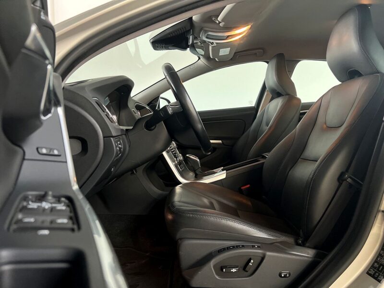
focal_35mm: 26
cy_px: 144
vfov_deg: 53.1
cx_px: 192
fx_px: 288
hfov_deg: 67.3
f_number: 1.5
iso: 250
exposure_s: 1/60
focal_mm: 5.7
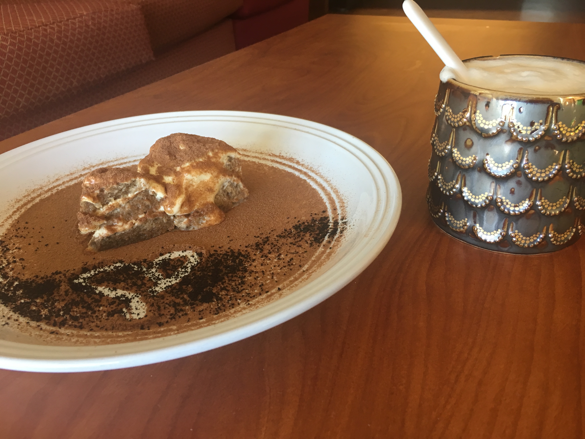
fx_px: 490
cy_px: 220
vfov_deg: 48.2
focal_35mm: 29
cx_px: 292
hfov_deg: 61.7
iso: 80
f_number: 2.2
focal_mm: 4.15
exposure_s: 1/30
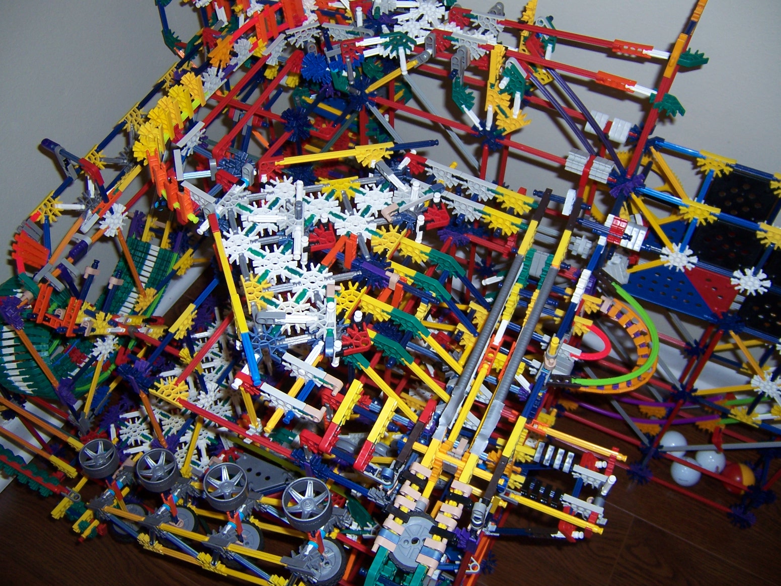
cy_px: 293
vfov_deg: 42.9
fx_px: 745
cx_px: 390
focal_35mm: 33
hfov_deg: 55.4
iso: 80
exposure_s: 1/60
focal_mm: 5.5
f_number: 2.8
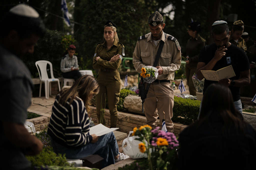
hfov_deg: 39.6
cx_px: 128
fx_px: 355
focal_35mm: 50
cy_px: 85
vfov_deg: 27.0
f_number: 1.4
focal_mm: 50
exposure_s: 1/5000
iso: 100
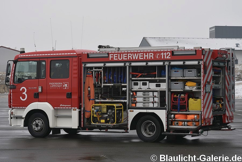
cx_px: 121
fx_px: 571
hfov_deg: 23.9
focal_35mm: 85
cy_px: 81
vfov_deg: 16.1
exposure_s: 1/250
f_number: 8
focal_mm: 85
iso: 400
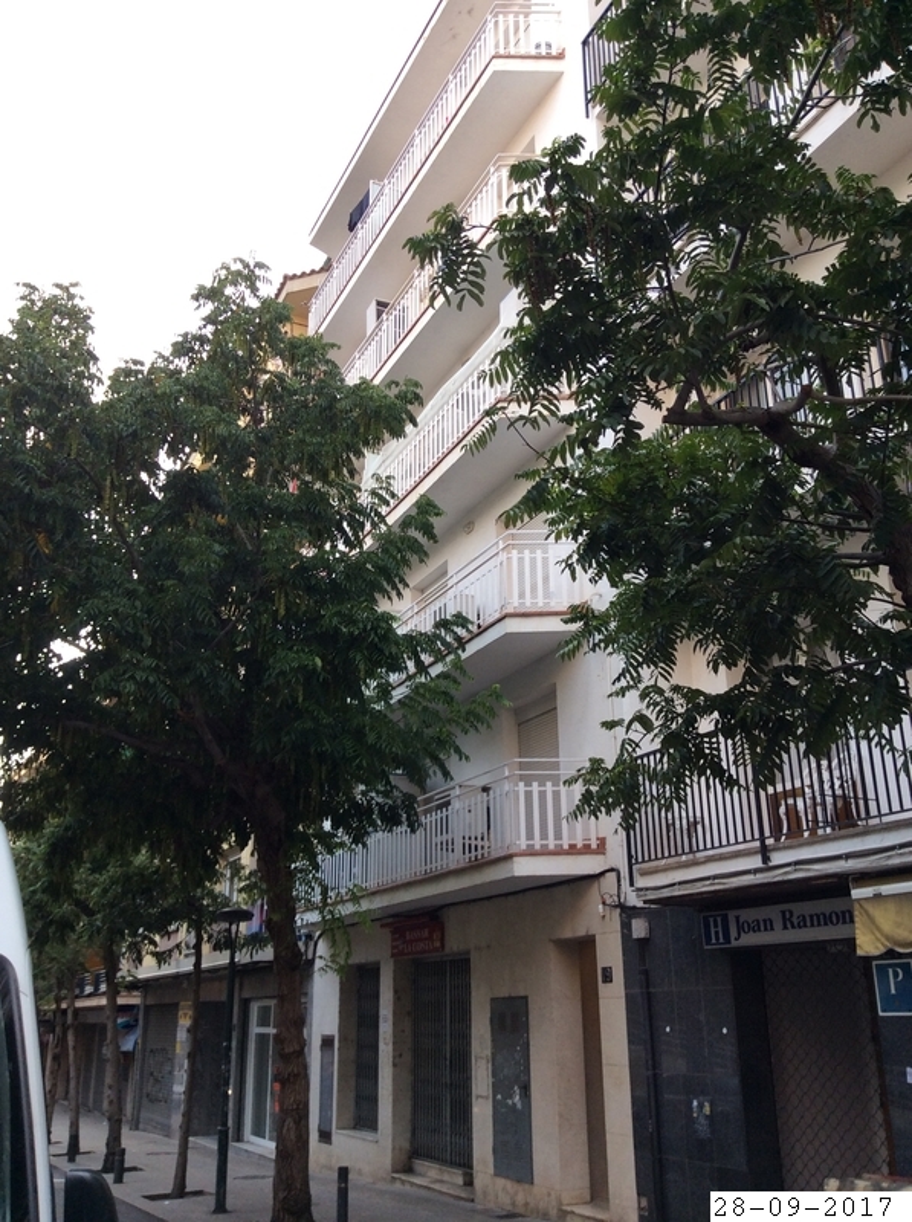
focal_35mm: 33
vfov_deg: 55.4
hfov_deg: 42.8
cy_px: 611
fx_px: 1163
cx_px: 456
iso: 40
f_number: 2.4
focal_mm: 3.3
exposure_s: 1/120
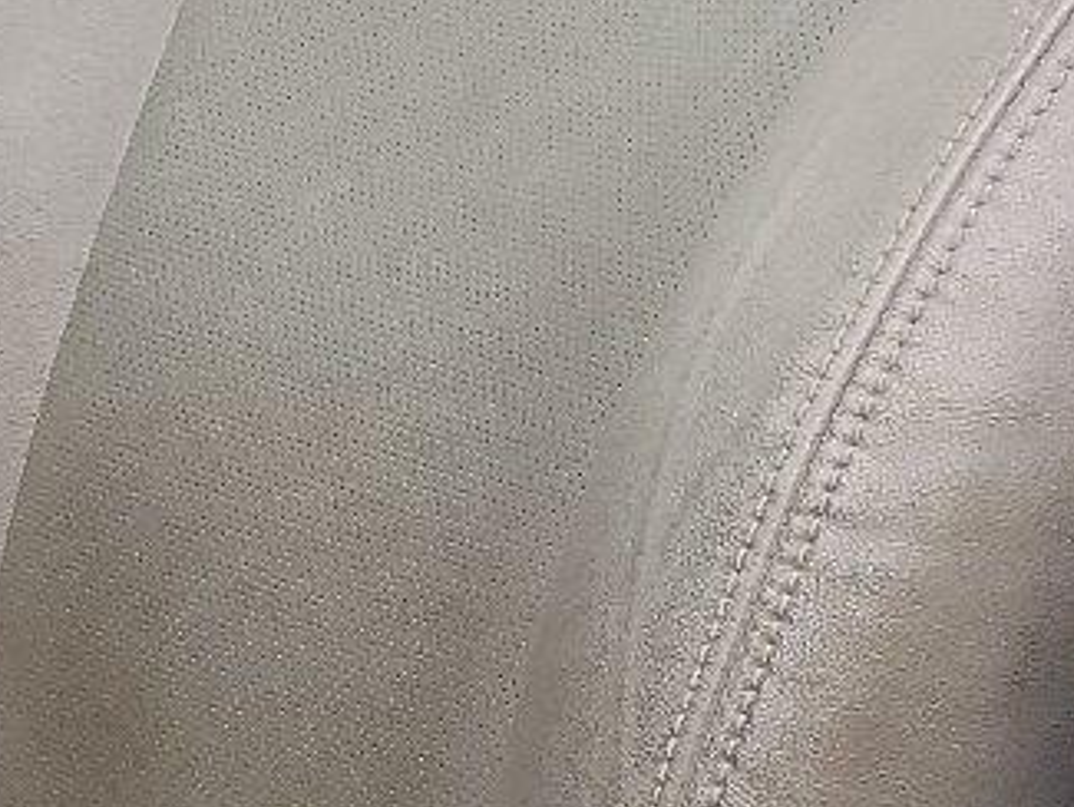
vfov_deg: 11.6
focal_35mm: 128
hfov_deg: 12.9
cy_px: 374
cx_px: -1213
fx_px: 3973
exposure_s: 1/233
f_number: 1.5
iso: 50
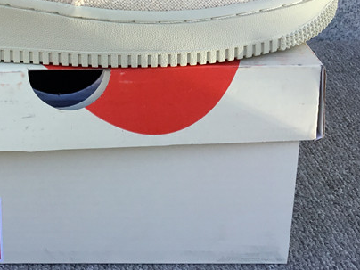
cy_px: -4
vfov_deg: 20.6
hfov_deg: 27.6
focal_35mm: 69
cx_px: 71
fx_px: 718
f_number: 2.4
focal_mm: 3.3
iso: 25
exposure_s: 1/339
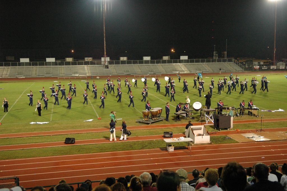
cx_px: 144
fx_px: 358
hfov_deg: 43.7
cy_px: 96
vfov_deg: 29.8
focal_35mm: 45
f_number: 2.8
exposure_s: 1/60
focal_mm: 30
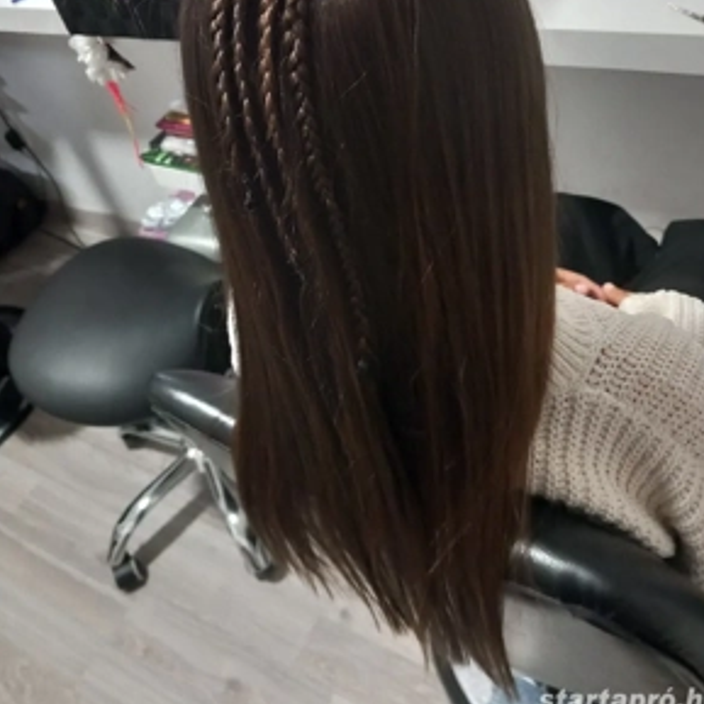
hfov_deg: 49.7
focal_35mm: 33
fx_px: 759
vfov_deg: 48.9
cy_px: 236
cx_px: 363
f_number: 1.8
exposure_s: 1/25
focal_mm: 4
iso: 400
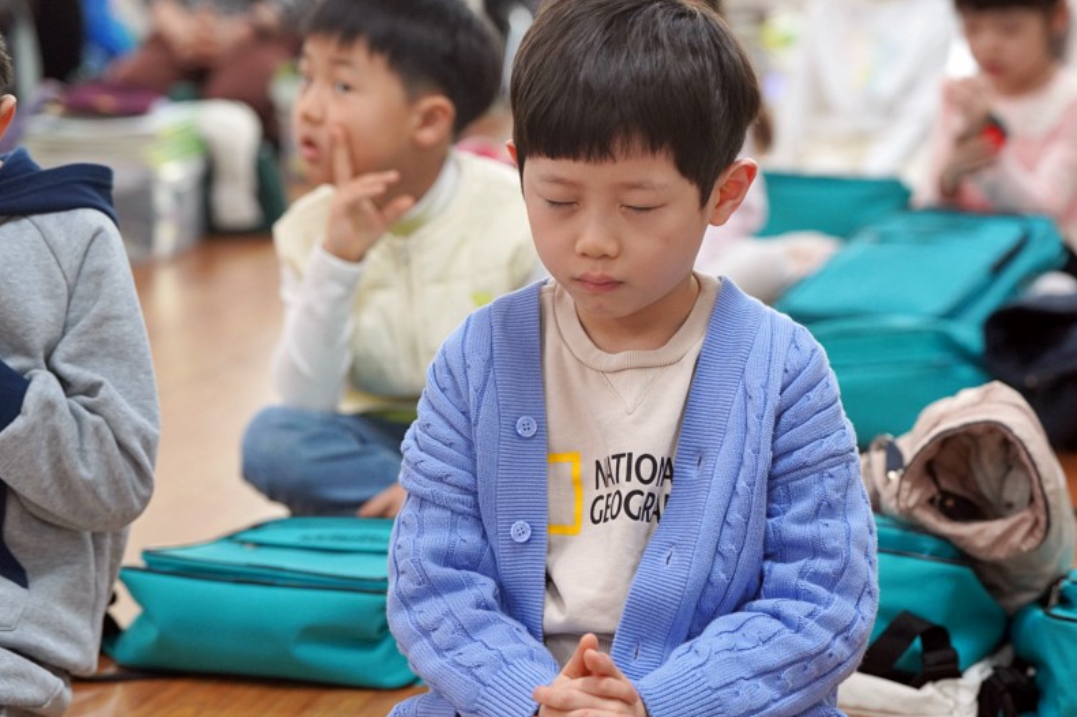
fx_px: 3170
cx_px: 600
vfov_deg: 12.9
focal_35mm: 106
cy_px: 386
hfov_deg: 19.3
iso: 2000
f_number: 4
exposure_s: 1/160
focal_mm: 93
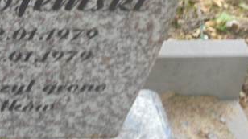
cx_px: 20
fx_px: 506
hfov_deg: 26.5
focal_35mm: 77
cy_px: -7
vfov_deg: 15.3
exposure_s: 1/40
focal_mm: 6.1
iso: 100
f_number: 4
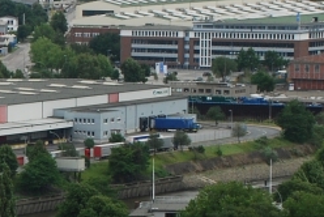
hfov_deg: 7.3
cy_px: 301
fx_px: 2451
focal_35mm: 272
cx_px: -323
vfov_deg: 5.0
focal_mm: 44
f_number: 9
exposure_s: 1/160
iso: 200
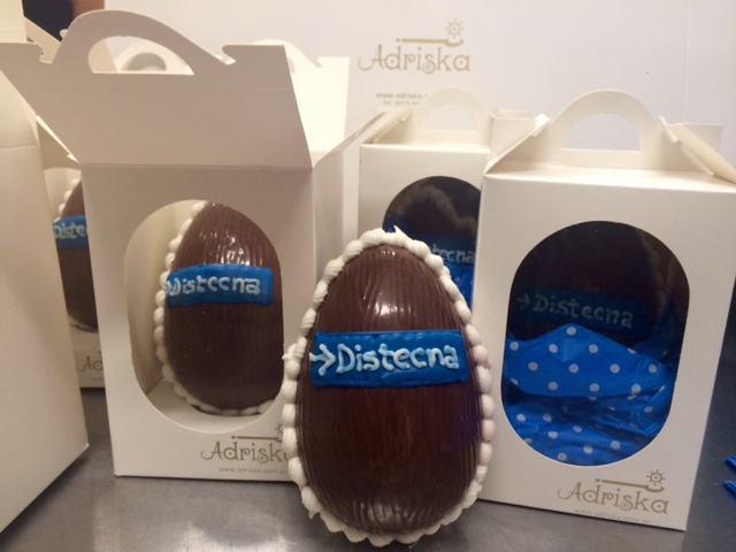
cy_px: 276
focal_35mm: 29
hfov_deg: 61.7
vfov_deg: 48.2
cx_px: 368
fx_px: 617
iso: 80
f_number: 2.2
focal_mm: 4.15
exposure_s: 1/33
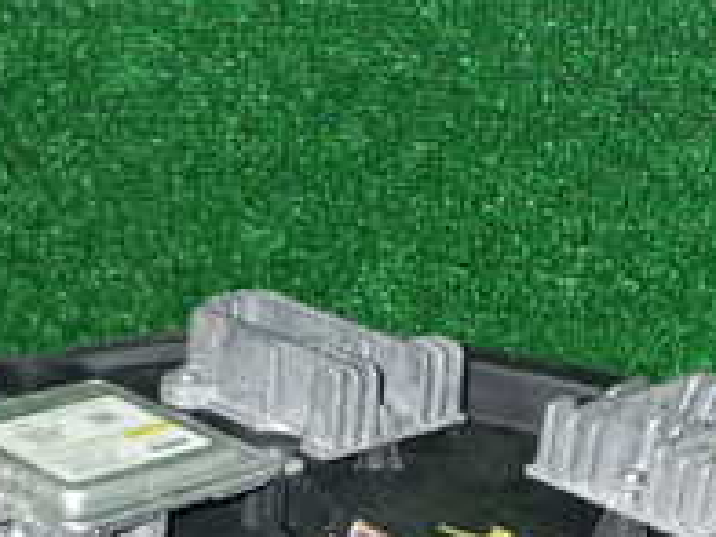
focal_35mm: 92
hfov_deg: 21.3
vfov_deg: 15.5
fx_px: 1903
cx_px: 402
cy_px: 643
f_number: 6.3
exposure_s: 1/30
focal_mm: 5.4
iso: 800
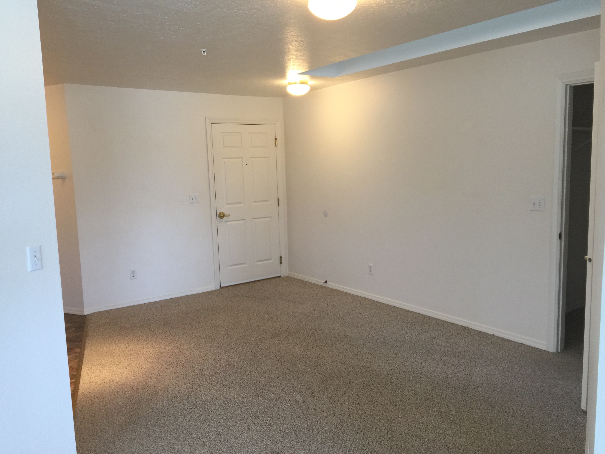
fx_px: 507
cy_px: 227
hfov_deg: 61.7
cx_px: 302
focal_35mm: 29
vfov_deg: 48.2
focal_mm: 4.15
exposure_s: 1/30
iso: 40
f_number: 2.2
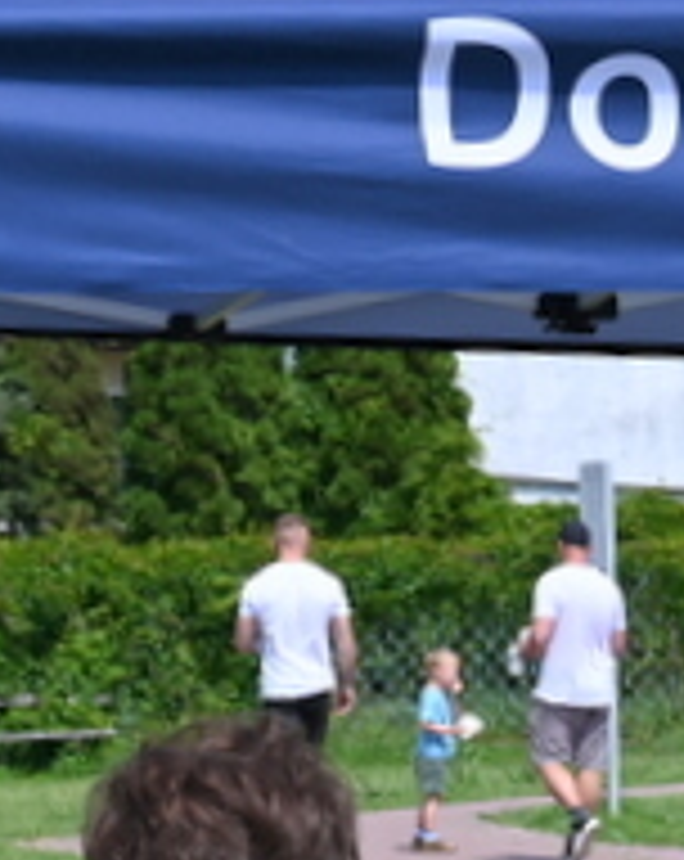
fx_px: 6905
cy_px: 1006
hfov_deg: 5.6
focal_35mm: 272
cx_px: 1022
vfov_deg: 7.1
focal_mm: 46
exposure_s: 1/400
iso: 100
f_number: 7.1
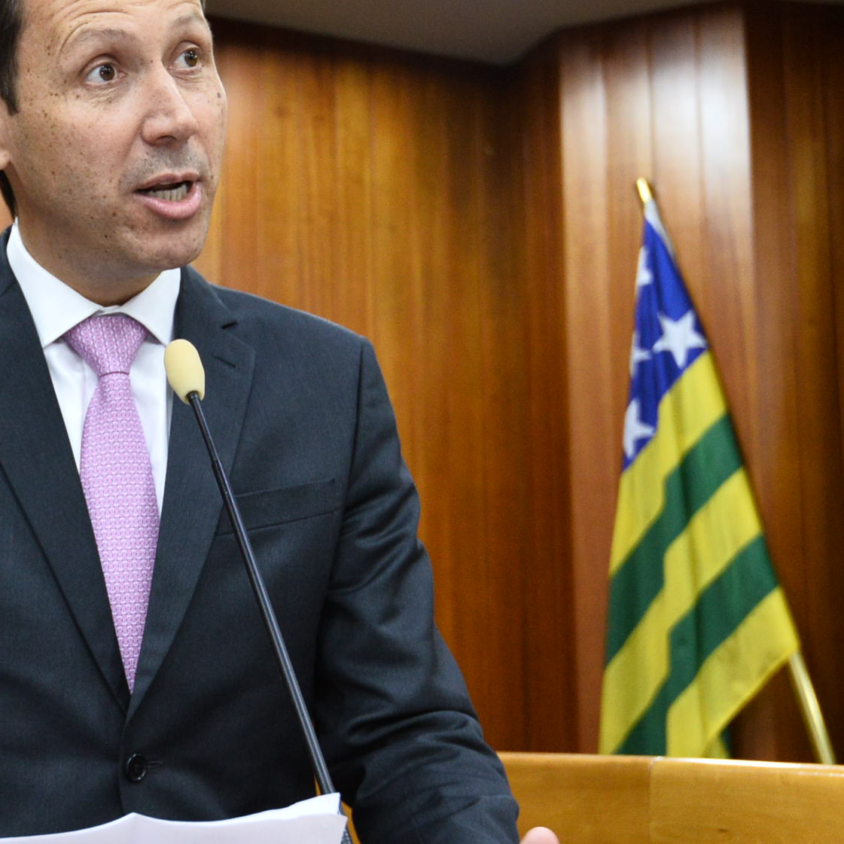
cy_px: 456
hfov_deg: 22.9
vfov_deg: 23.7
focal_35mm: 73
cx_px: 41
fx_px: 2014
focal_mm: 32
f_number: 5
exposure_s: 1/60
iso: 1600
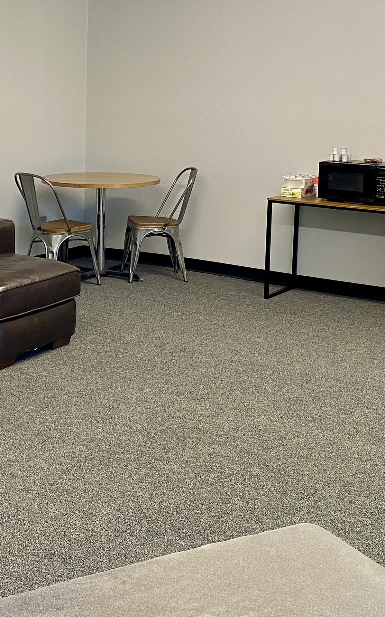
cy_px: 183
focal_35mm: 58
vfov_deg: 34.6
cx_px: 123
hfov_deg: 22.3
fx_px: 974
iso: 80
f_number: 1.8
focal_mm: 4.25
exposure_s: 1/60
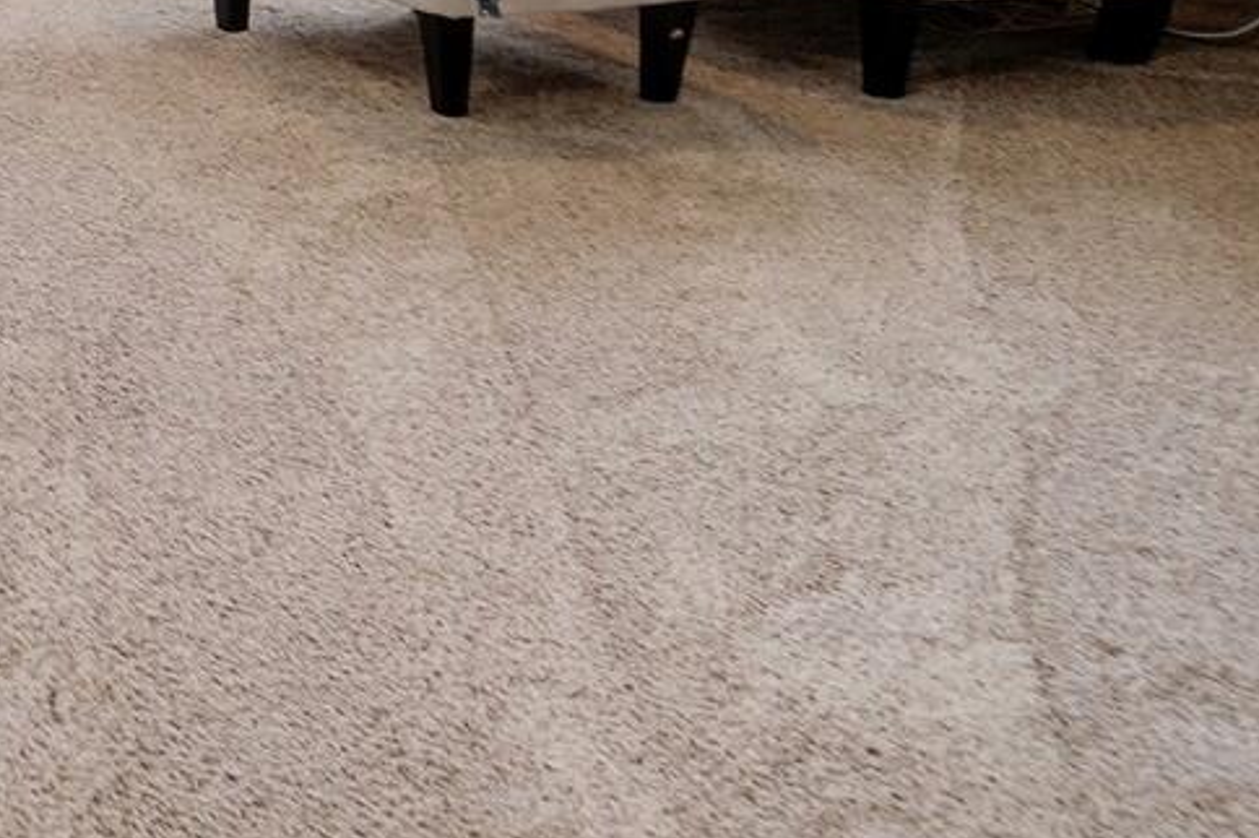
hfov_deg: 23.5
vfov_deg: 17.9
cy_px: -627
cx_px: -780
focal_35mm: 62
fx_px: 2167
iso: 100
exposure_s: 1/1000
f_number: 4
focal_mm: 10
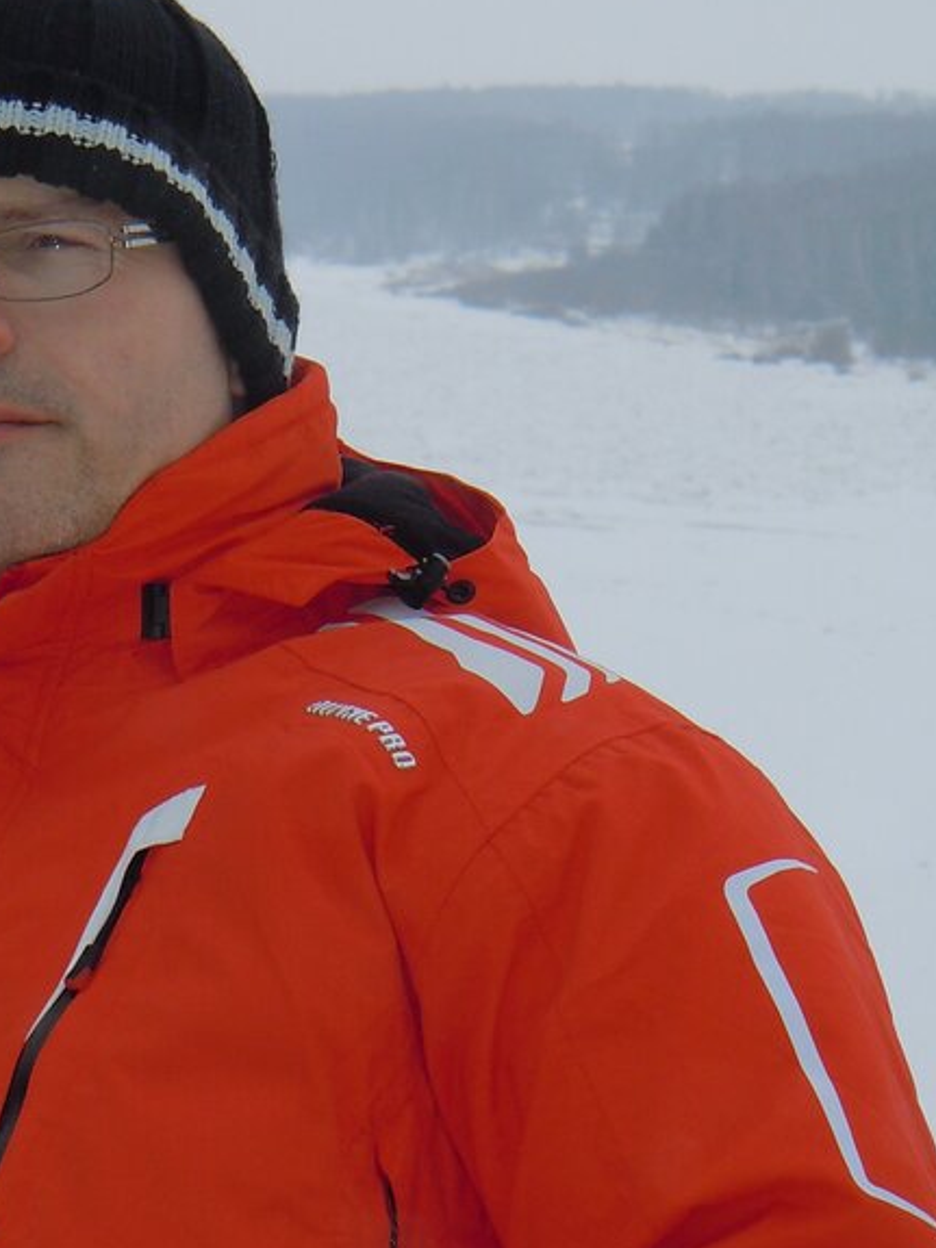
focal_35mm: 213
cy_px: 614
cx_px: 150
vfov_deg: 9.3
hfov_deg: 7.0
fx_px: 7682
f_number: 4.5
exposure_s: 1/125
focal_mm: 18.3
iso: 125
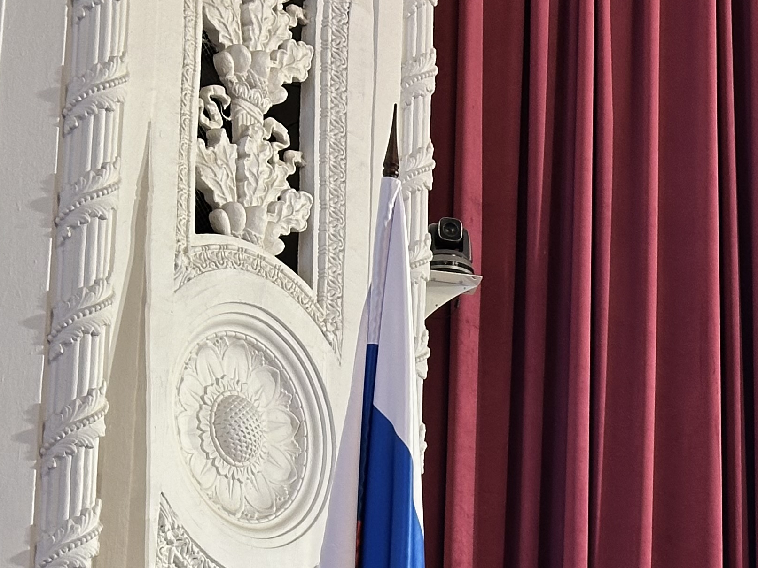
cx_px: 860
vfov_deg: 12.2
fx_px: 2628
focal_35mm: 120
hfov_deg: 15.9
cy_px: 606
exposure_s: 1/60
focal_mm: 6.86
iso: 100
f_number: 1.78
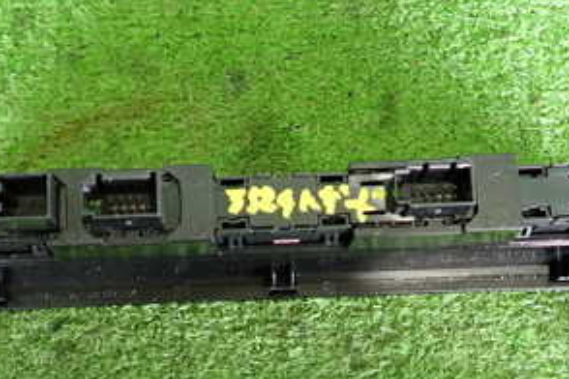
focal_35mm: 53
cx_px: 279
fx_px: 838
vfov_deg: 24.9
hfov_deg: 37.5
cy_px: 325
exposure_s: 1/30
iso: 400
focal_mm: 4.5
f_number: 2
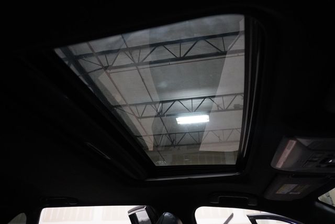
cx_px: 168
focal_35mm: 24
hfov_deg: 73.7
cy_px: 112
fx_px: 223
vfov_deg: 53.2
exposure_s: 1/125
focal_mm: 16
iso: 6400
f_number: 3.5
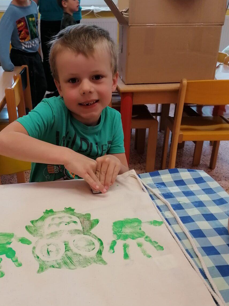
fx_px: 335
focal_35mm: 38
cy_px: 184
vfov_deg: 48.7
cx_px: 92
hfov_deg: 37.6
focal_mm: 4.75
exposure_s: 1/100
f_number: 1.8
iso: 160
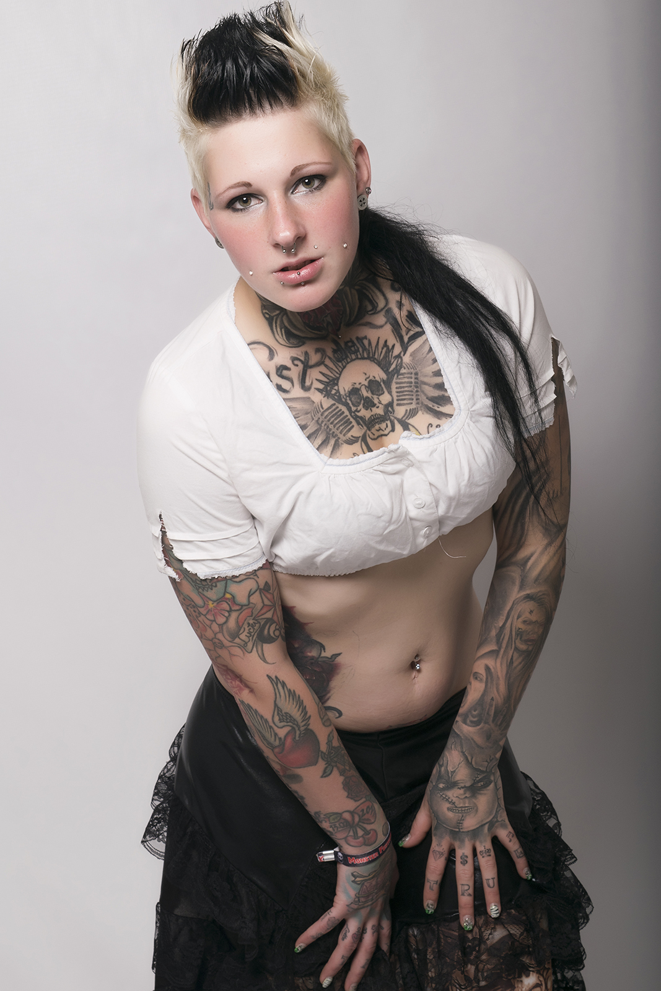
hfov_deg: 18.9
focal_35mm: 72
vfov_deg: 28.1
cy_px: 496
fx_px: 1982
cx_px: 330
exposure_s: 1/200
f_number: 13
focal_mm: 48
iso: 100
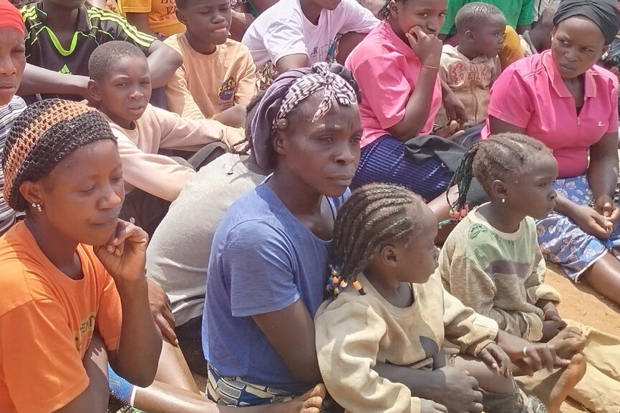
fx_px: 1016
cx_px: 115
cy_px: 76
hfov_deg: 32.9
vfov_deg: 22.7
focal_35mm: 59
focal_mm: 5.31
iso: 50
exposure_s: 1/419
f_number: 1.7
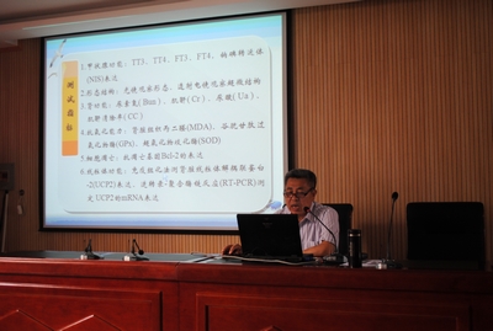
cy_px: 166
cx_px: 246
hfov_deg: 43.5
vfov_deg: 30.0
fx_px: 618
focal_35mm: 45
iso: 200
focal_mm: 30
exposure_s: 1/13
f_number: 4.5
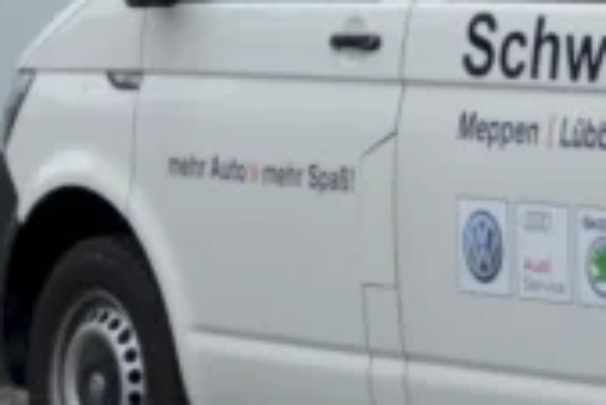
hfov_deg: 5.4
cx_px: 556
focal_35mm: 381
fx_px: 6419
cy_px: -16
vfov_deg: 3.6
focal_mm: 42
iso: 800
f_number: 4.8
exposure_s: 1/800
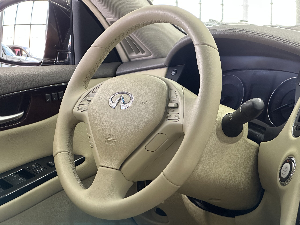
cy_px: 112
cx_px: 150
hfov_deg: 25.3
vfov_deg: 19.1
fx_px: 667
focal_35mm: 77
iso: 250
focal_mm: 9
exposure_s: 1/60
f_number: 2.8
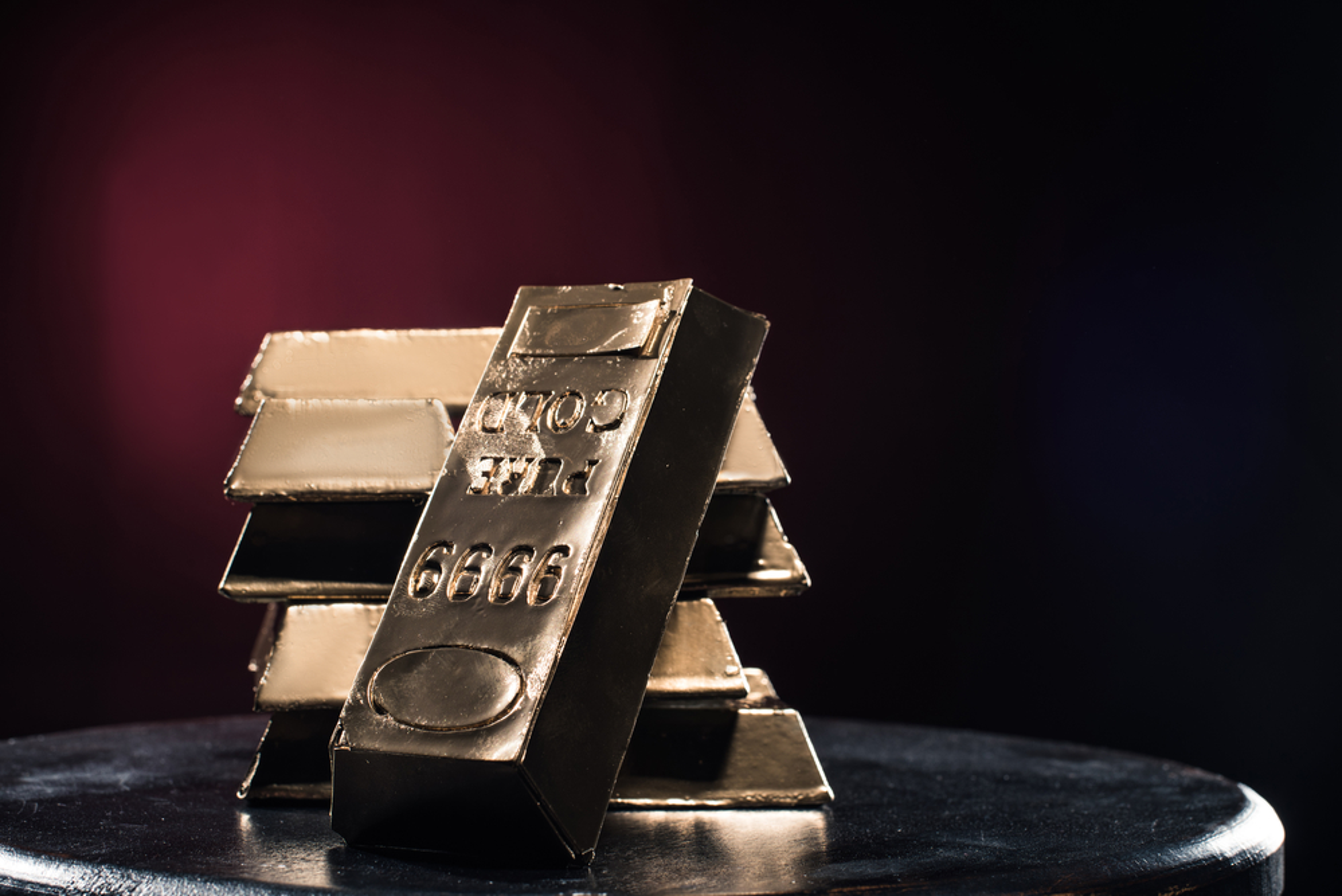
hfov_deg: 39.6
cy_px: 448
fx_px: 1865
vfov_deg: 27.0
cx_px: 671
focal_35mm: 50
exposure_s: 1/200
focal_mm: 50
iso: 100
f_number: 9
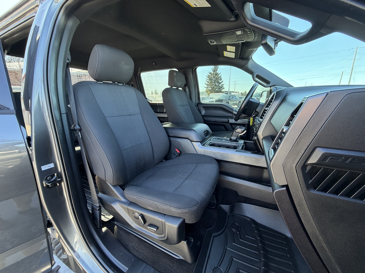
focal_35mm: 14
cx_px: 182
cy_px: 136
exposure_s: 1/100
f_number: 2.2
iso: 125
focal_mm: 2.22
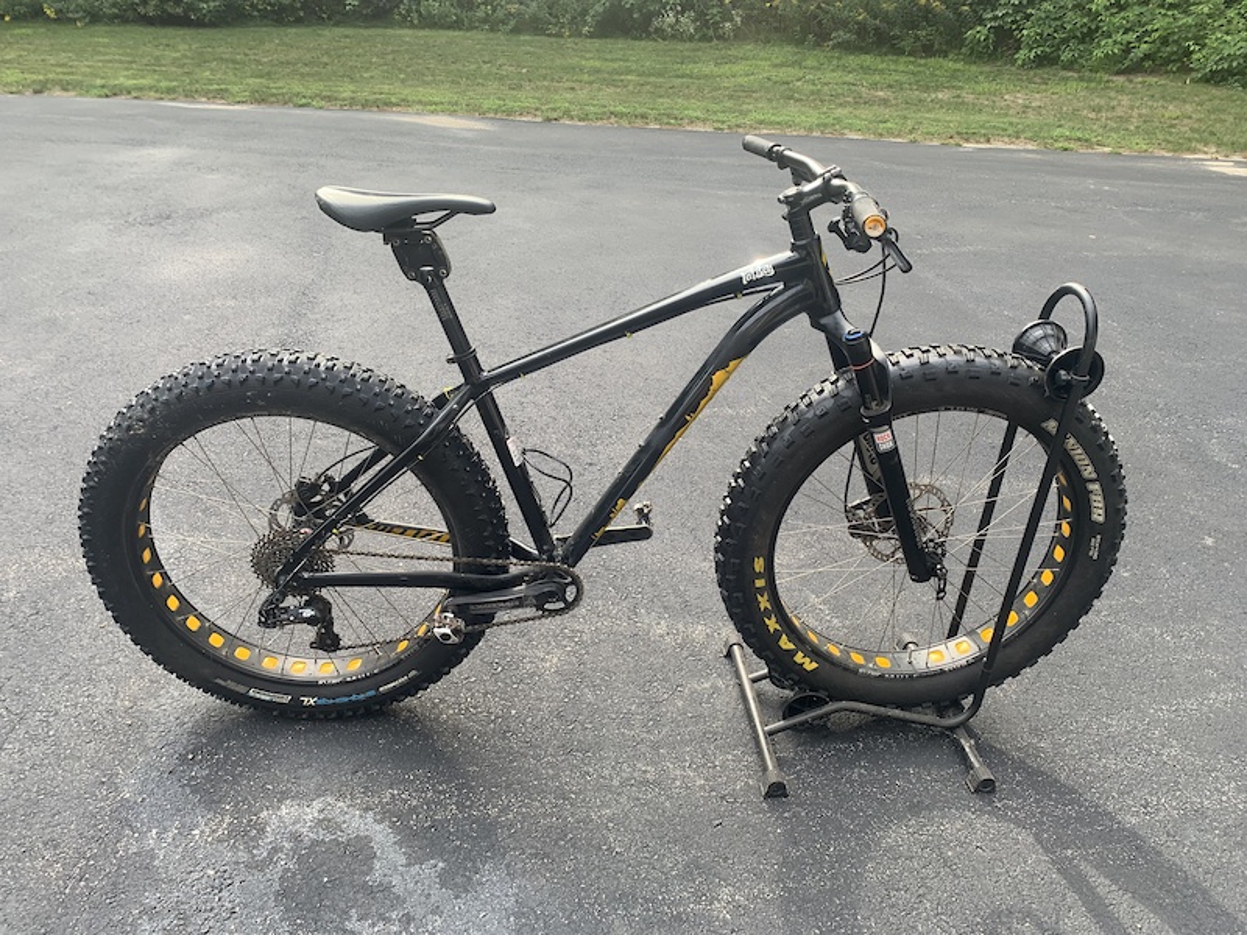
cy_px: 468
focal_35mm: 26
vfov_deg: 53.1
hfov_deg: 67.3
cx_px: 624
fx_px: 937
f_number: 1.8
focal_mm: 4.25
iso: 25
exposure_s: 1/198
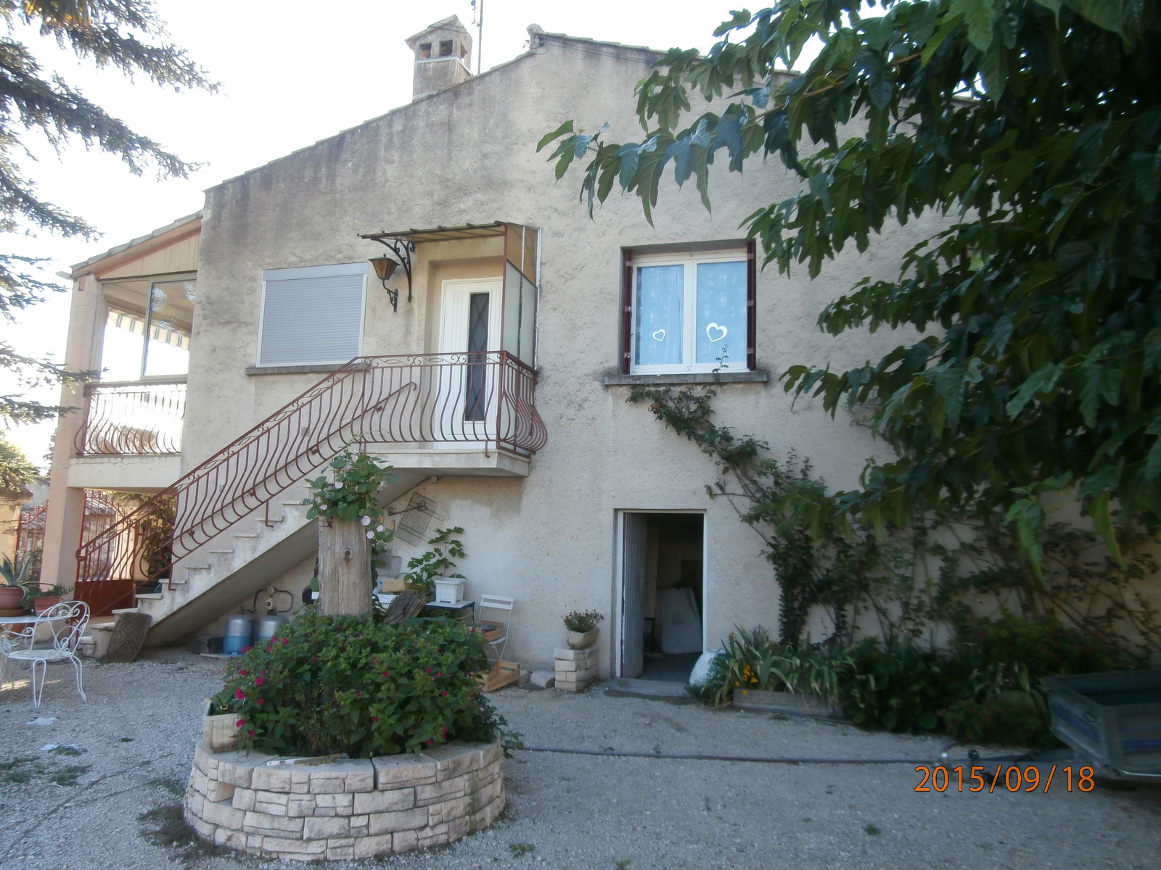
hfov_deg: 71.6
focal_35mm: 24
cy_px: 435
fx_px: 805
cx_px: 580
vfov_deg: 56.8
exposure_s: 1/125
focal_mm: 4.2
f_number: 3
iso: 100
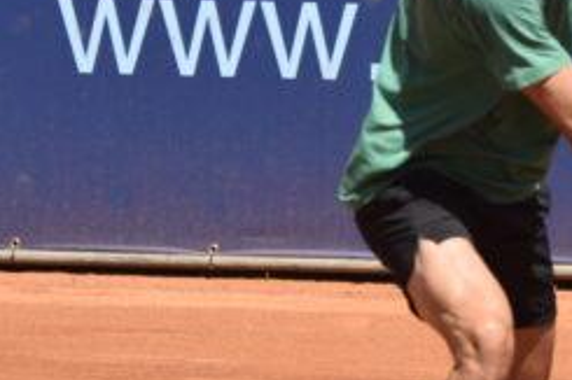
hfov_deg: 1.8
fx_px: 17942
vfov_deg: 1.2
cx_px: 446
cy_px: 77
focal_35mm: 1130
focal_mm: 240
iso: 200
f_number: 5.3
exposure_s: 1/1000
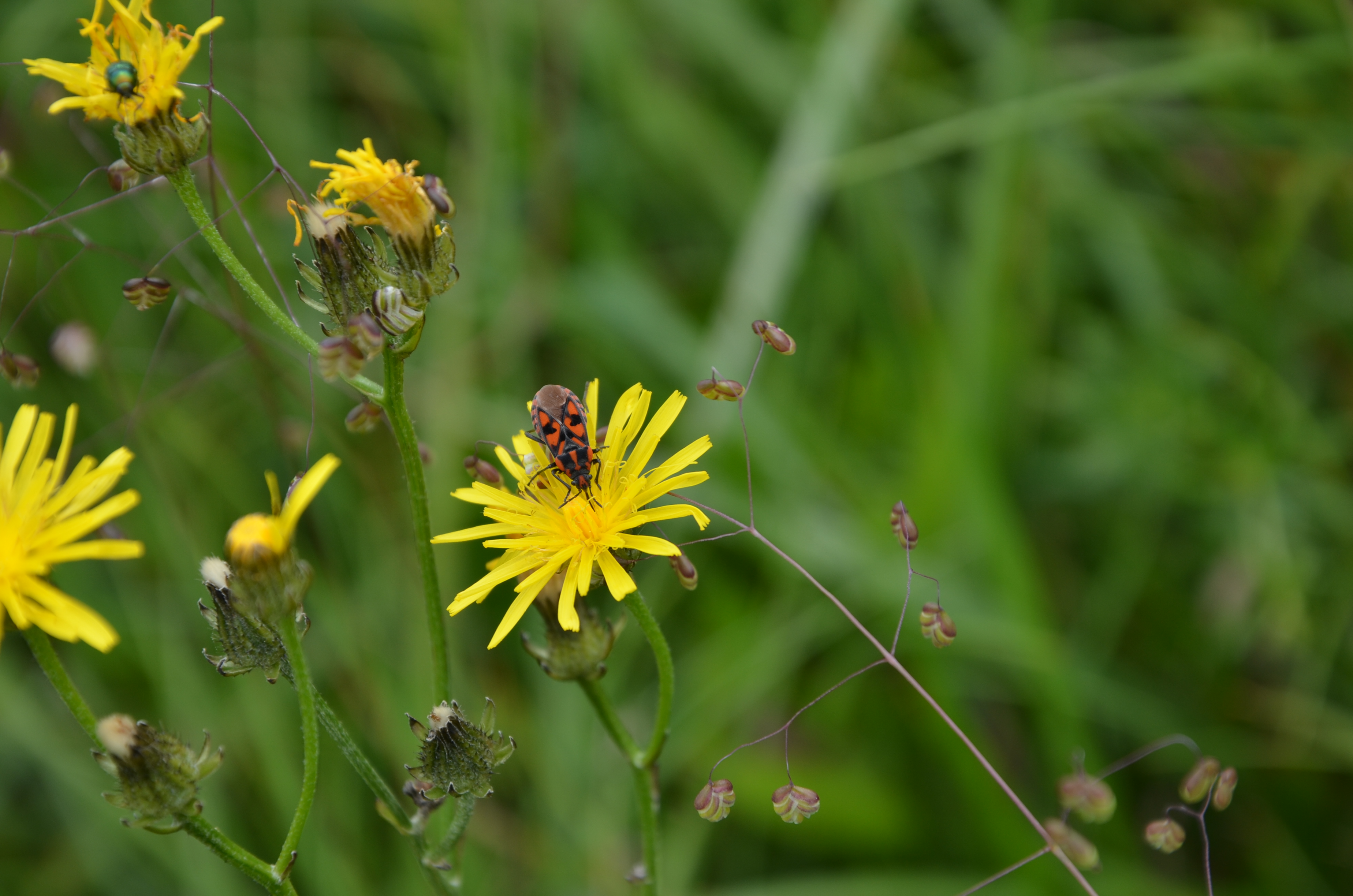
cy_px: 448
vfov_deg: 8.7
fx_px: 5907
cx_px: 676
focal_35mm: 158
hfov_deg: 13.1
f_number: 8
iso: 160
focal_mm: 105
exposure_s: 1/250
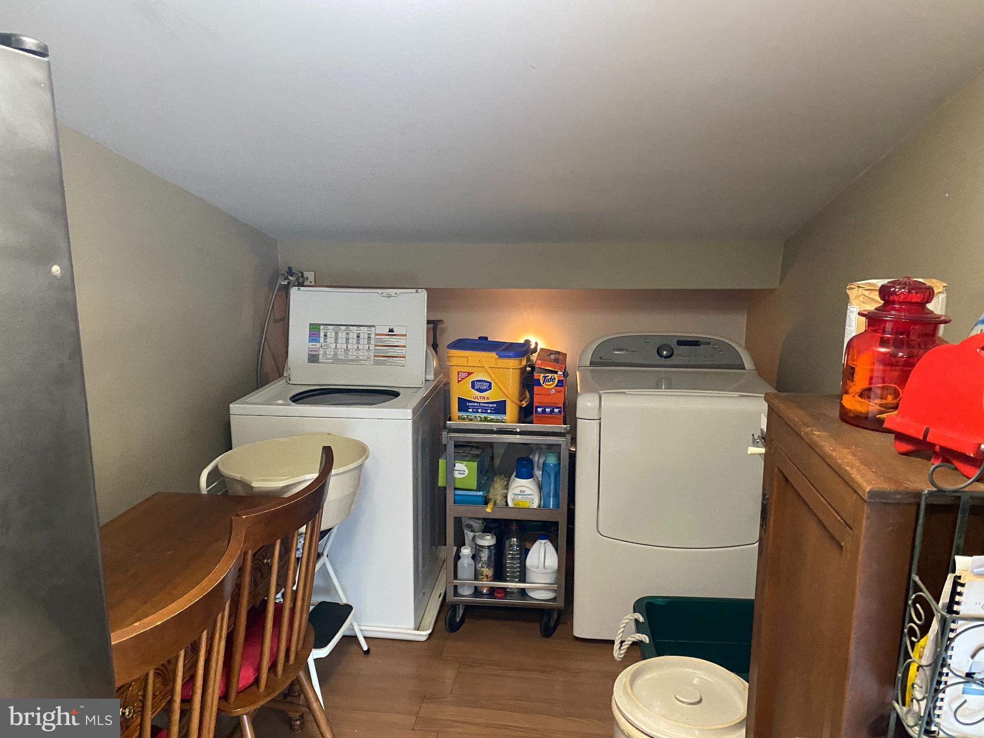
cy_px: 369
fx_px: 739
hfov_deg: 67.3
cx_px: 492
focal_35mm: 26
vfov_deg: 53.1
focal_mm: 4.25
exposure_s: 1/30
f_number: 1.8
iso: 500
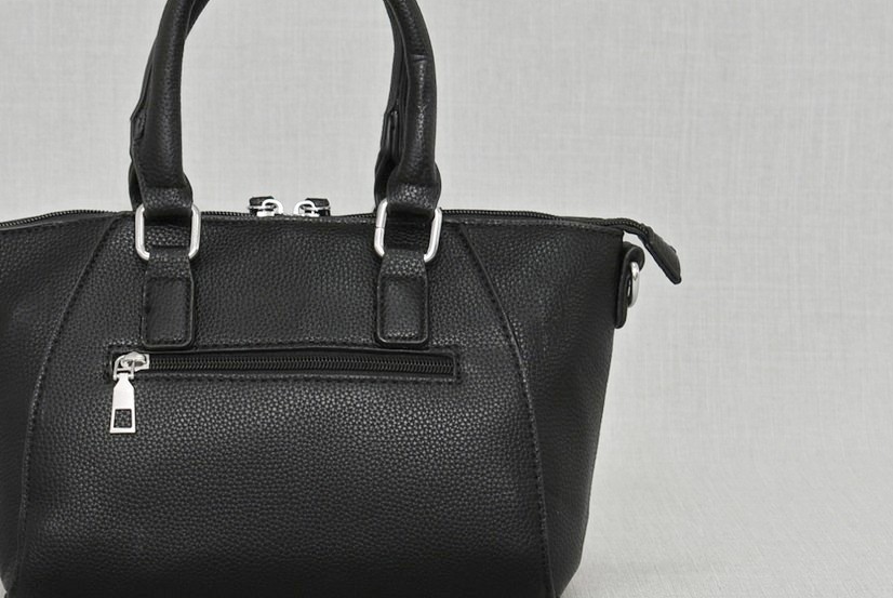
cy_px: 282
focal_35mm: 128
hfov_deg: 16.0
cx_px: 294
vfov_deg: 10.8
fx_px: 3173
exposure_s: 1/60
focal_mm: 55
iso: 100
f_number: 5.6
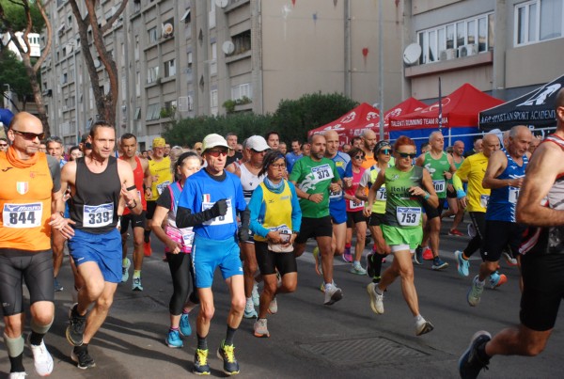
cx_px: 282
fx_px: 895
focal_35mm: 57
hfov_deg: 35.0
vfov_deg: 23.9
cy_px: 190
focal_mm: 38
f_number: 5
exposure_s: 1/1250
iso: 1000
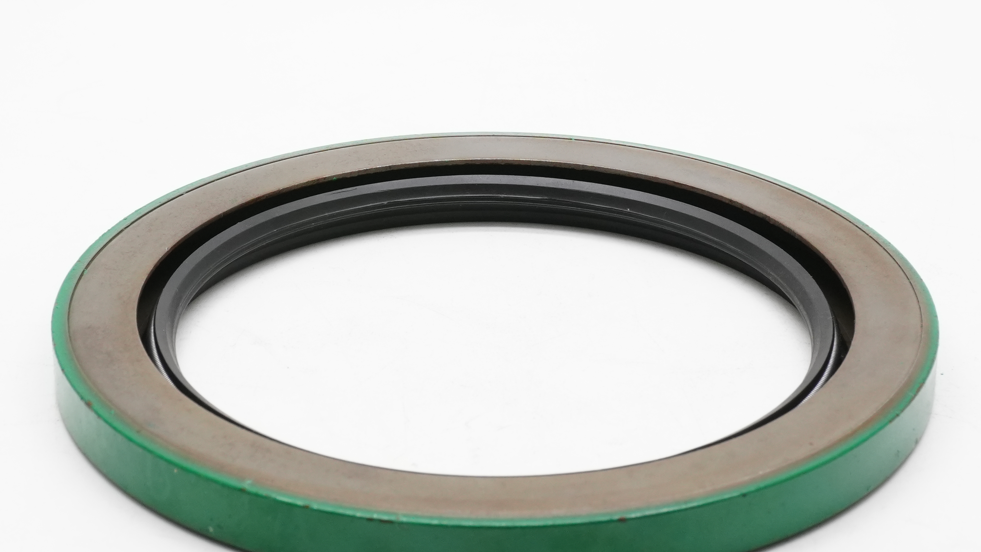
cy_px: 307
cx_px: 426
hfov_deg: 20.7
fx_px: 2679
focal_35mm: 103
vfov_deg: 11.8
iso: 800
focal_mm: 32
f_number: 11
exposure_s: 1/60
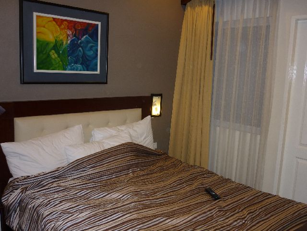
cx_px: 154
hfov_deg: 55.4
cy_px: 116
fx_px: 293
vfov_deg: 42.9
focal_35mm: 33
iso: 100
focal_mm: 5.5
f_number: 2.8
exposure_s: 1/30
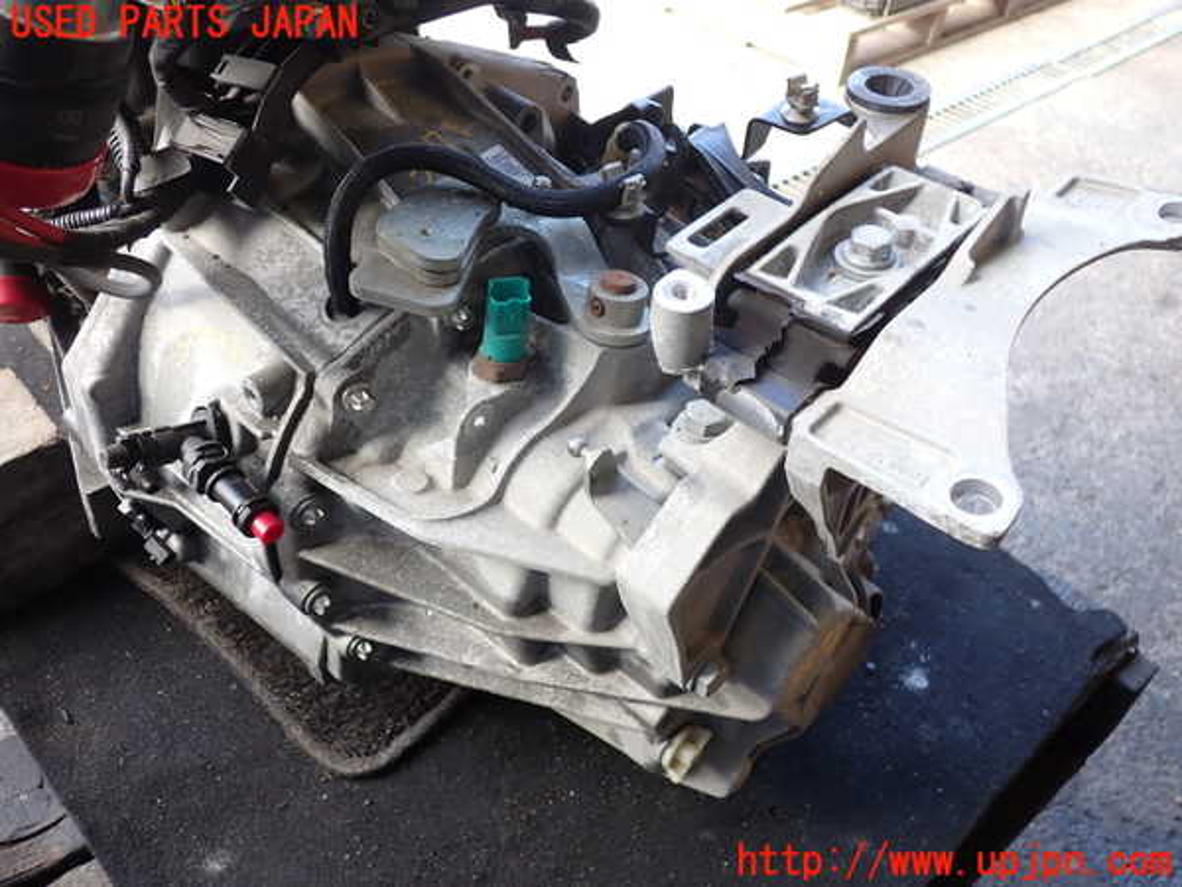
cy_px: 444
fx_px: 1024
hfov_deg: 60.0
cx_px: 591
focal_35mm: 30
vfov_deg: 46.8
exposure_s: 1/60
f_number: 2.3
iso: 100
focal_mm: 5.4
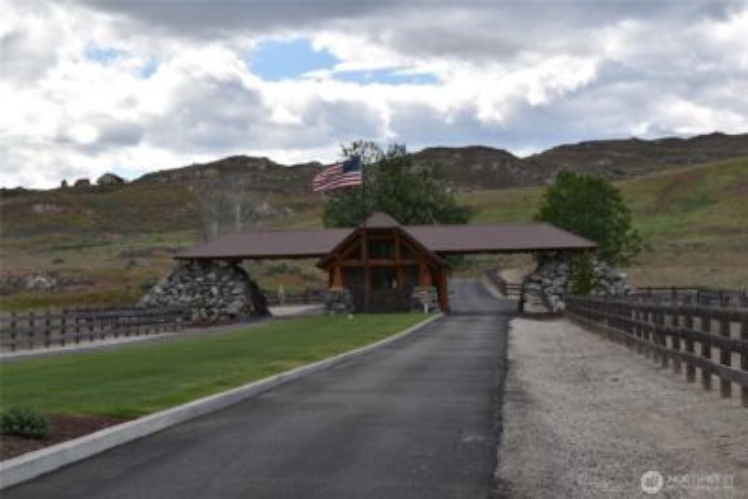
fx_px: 1715
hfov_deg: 24.6
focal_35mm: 82
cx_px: 374
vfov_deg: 16.6
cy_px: 250
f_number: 10
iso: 100
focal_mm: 55
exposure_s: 1/200
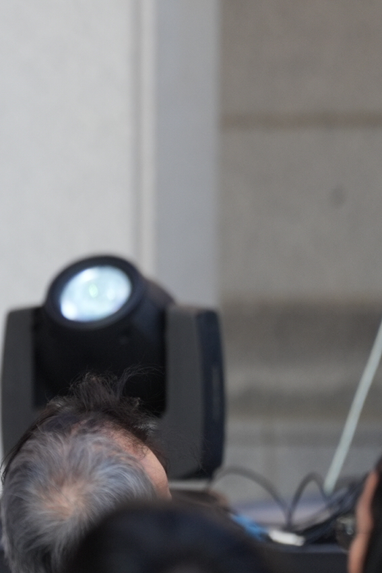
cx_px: -500
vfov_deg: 2.5
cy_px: 266
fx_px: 13109
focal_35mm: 824
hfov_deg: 1.7
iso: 250
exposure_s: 1/640
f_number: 2.8
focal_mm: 200
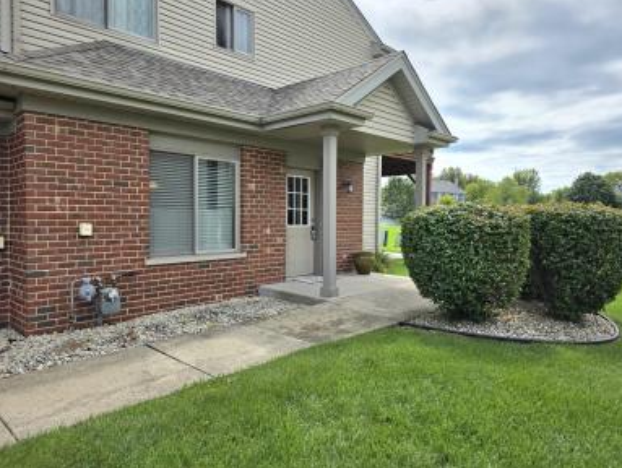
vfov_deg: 56.9
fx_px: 432
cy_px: 228
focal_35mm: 24
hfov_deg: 71.5
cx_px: 323
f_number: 1.7
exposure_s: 1/10000
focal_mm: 6.3
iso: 80
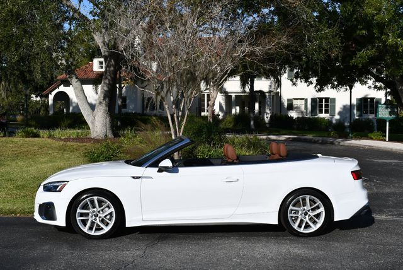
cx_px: 202
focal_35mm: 54
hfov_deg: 36.8
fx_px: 605
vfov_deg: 25.1
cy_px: 135
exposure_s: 1/400
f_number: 10
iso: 100
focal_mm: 27
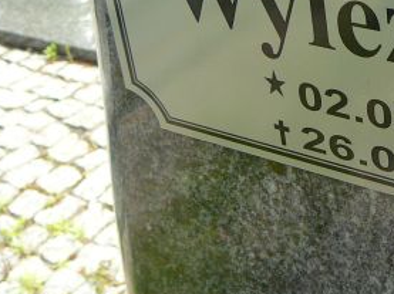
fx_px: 921
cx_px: 411
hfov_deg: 23.0
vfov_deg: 17.9
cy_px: 31
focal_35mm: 81
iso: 80
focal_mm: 5.2
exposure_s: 1/320
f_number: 2.8
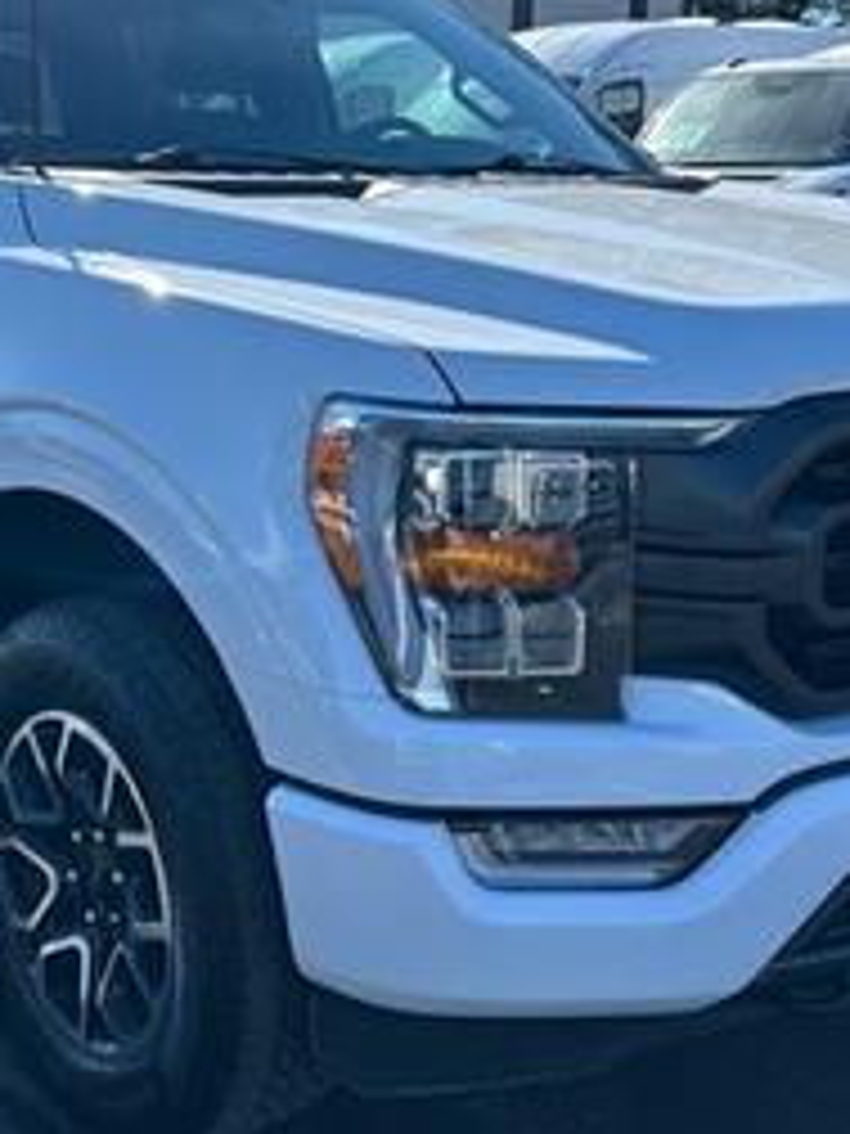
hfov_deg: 28.0
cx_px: 342
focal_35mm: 52
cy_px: 482
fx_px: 1702
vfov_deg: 36.7
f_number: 1.5
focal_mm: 5.7
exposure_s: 1/2915
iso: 50
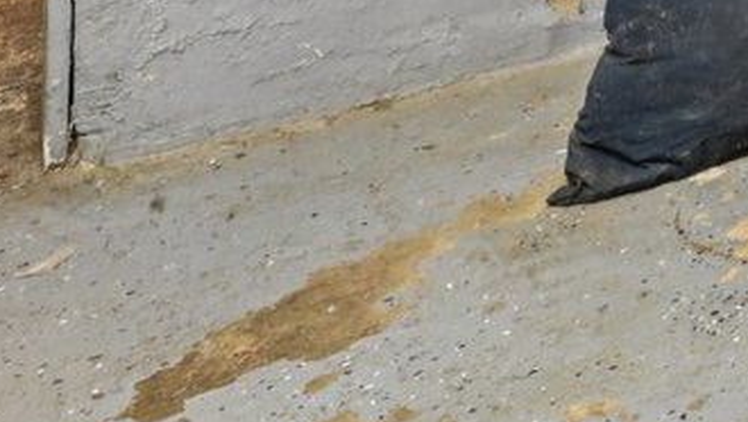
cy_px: -615
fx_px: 1429
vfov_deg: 12.7
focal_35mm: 72
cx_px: 1677
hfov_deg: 16.5
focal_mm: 14
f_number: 8
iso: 800
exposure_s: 1/10
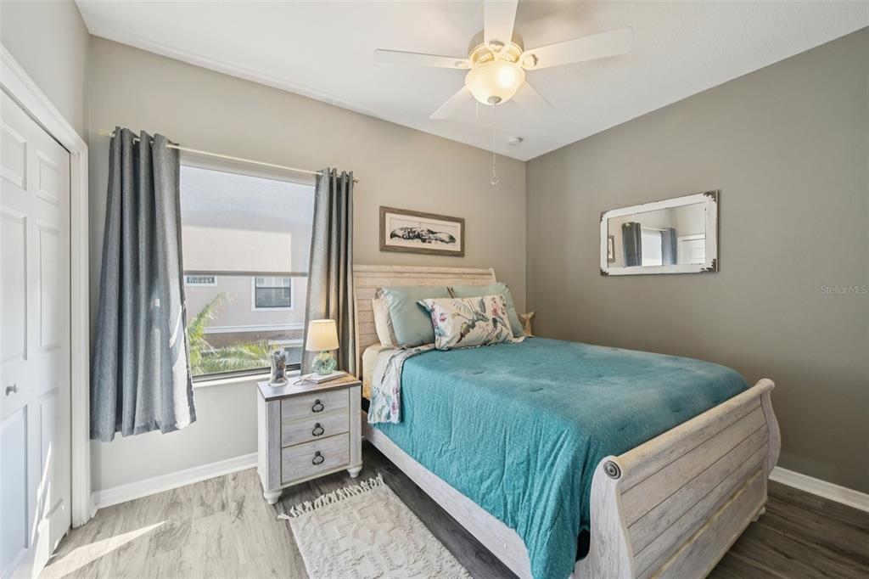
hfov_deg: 104.3
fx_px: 338
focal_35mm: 14
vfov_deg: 81.2
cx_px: 434
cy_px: 290
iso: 400
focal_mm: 14
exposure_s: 1/40
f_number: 8
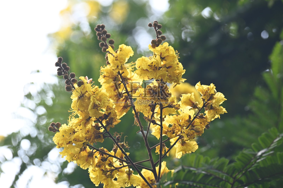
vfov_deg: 3.7
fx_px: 2948
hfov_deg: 5.5
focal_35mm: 375
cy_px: 94
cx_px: 142
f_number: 9
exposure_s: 1/50
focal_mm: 250
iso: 100
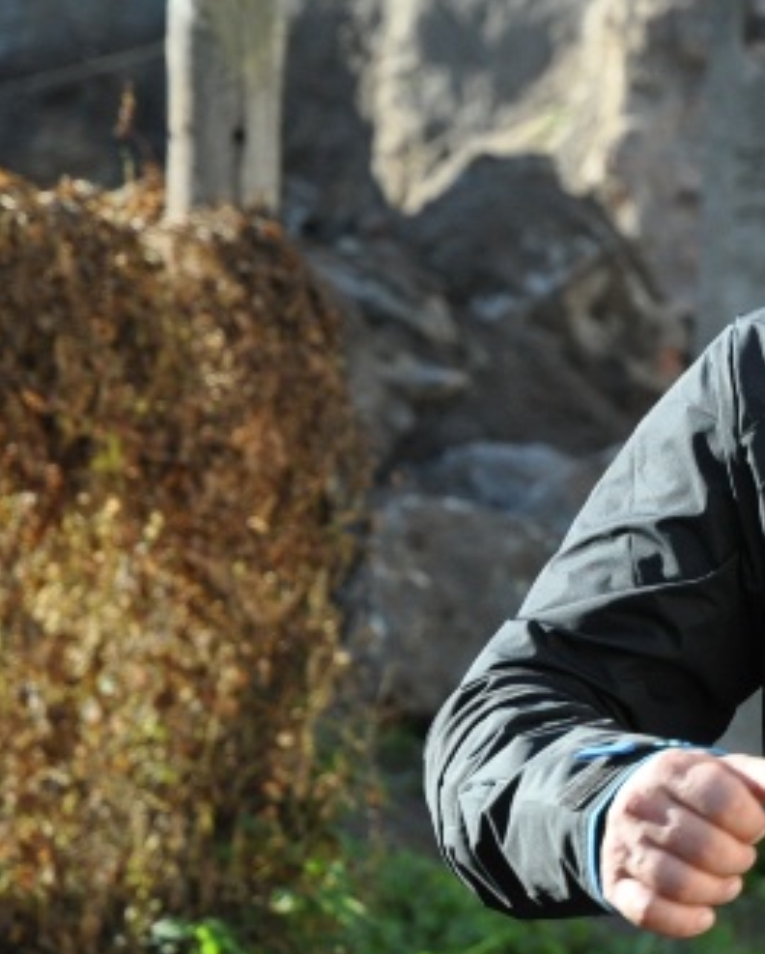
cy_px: 515
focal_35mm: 290
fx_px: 8196
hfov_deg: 5.3
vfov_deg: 6.7
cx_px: 1061
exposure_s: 1/800
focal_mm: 85
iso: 800
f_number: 7.1
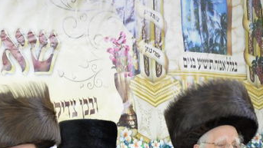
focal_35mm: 120
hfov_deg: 17.3
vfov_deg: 10.0
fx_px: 837
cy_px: 160
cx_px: -23
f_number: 5.6
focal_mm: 28
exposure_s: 1/60
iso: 1600
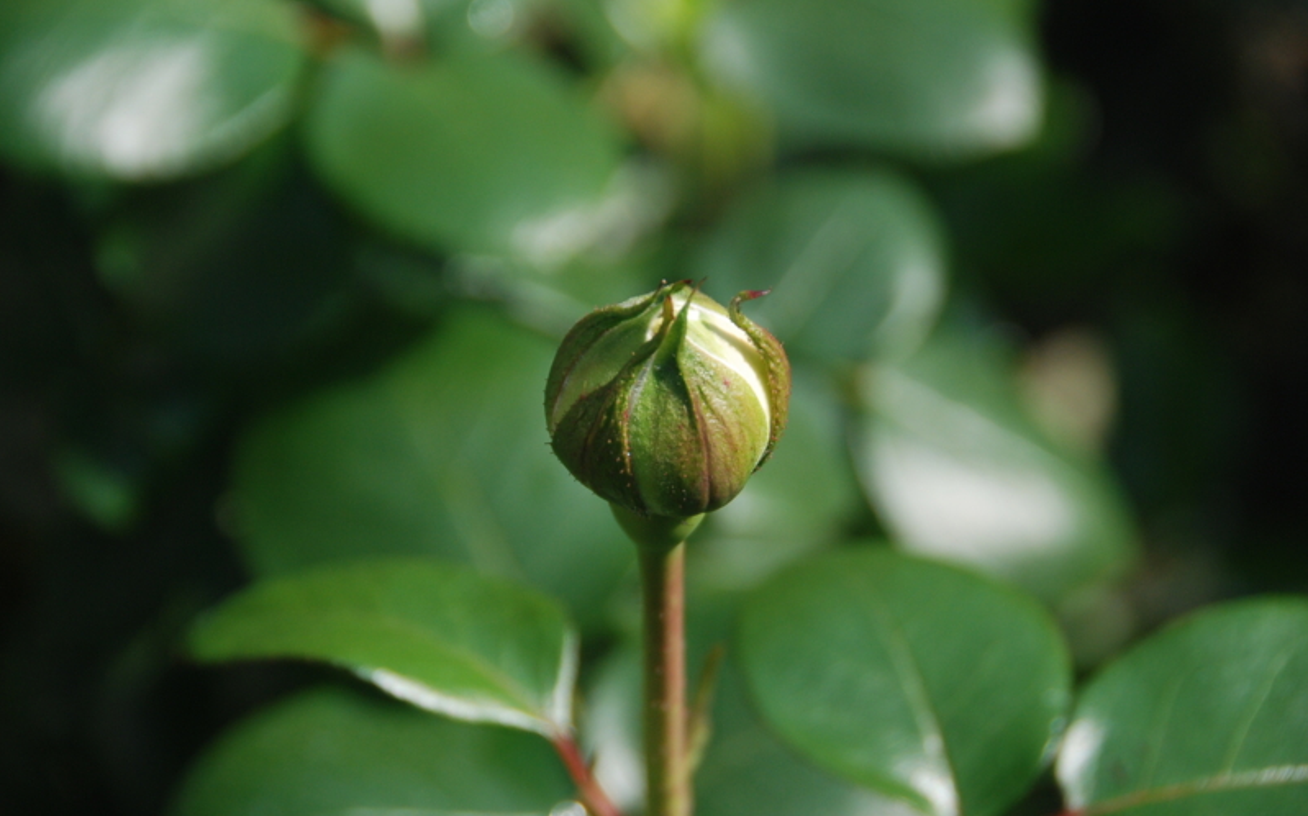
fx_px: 6129
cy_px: 395
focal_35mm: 172
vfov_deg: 7.6
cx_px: 654
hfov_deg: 12.2
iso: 400
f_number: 5.6
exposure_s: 1/1000
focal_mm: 112
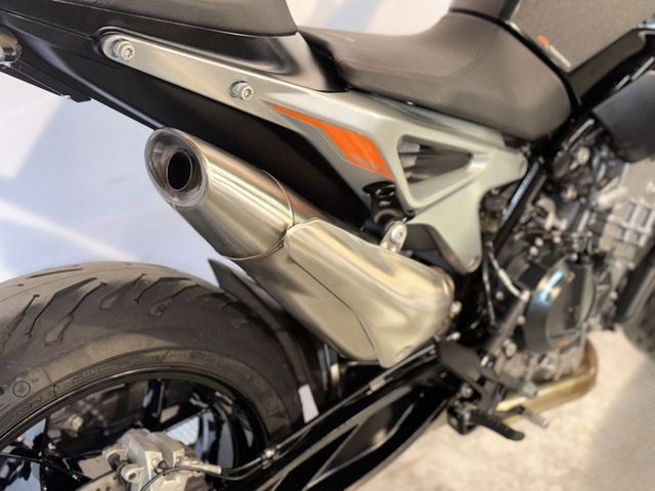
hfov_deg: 39.7
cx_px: 328
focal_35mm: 48
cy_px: 246
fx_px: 908
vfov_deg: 30.3
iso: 80
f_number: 1.78
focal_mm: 6.86
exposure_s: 1/17
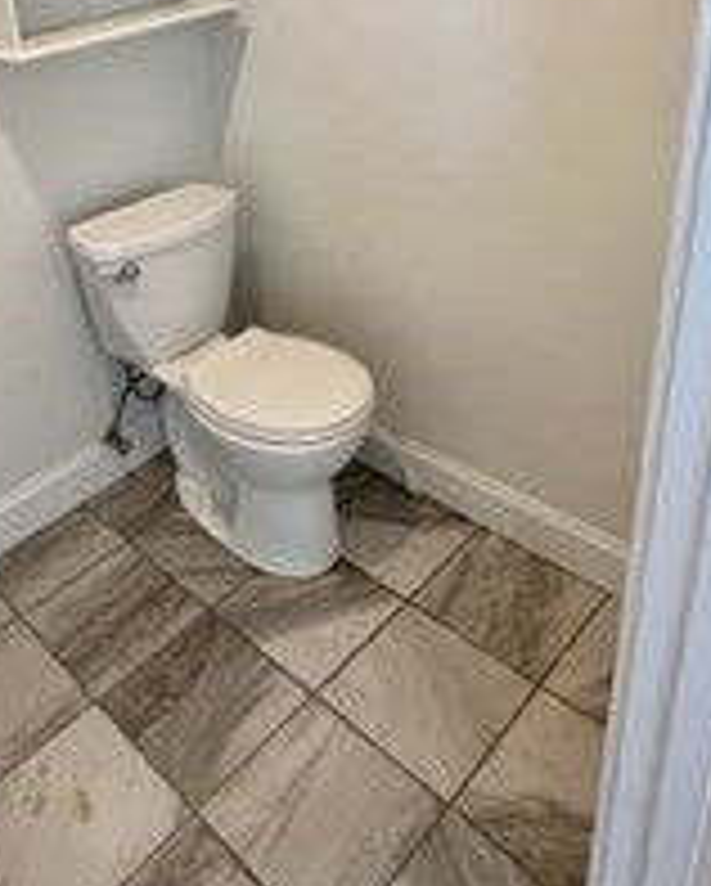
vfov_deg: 58.2
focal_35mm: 29
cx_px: 225
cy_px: 256
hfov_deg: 49.0
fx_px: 762
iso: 320
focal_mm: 1.57
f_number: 1.8
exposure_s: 1/60
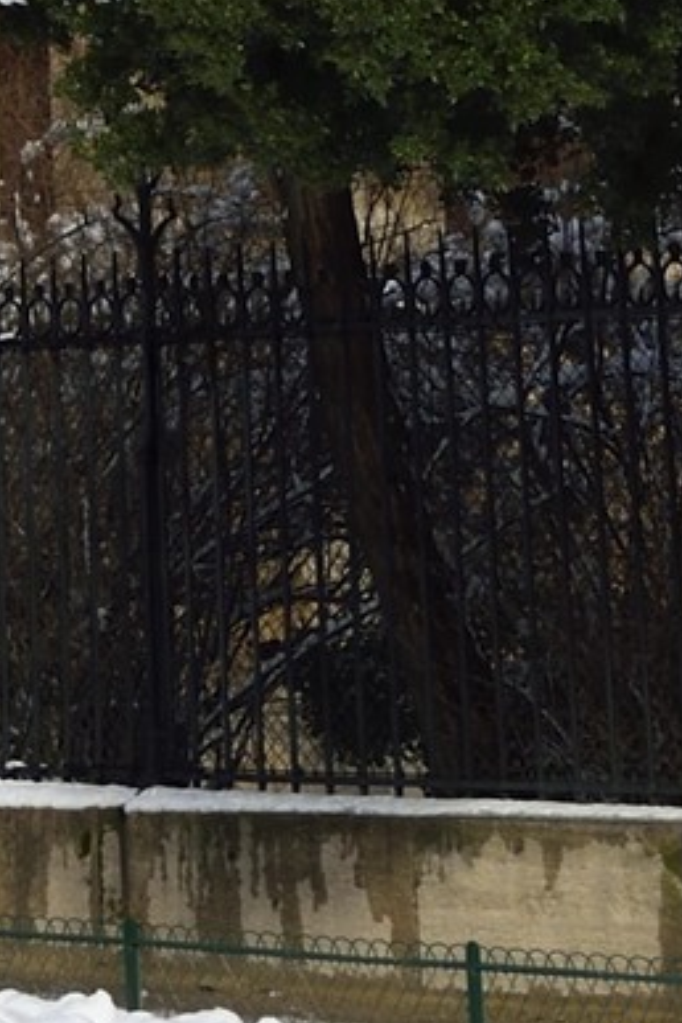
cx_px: -706
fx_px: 5995
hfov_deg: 6.3
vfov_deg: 8.8
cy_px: -1492
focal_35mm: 211
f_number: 13
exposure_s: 1/250
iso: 200
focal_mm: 34
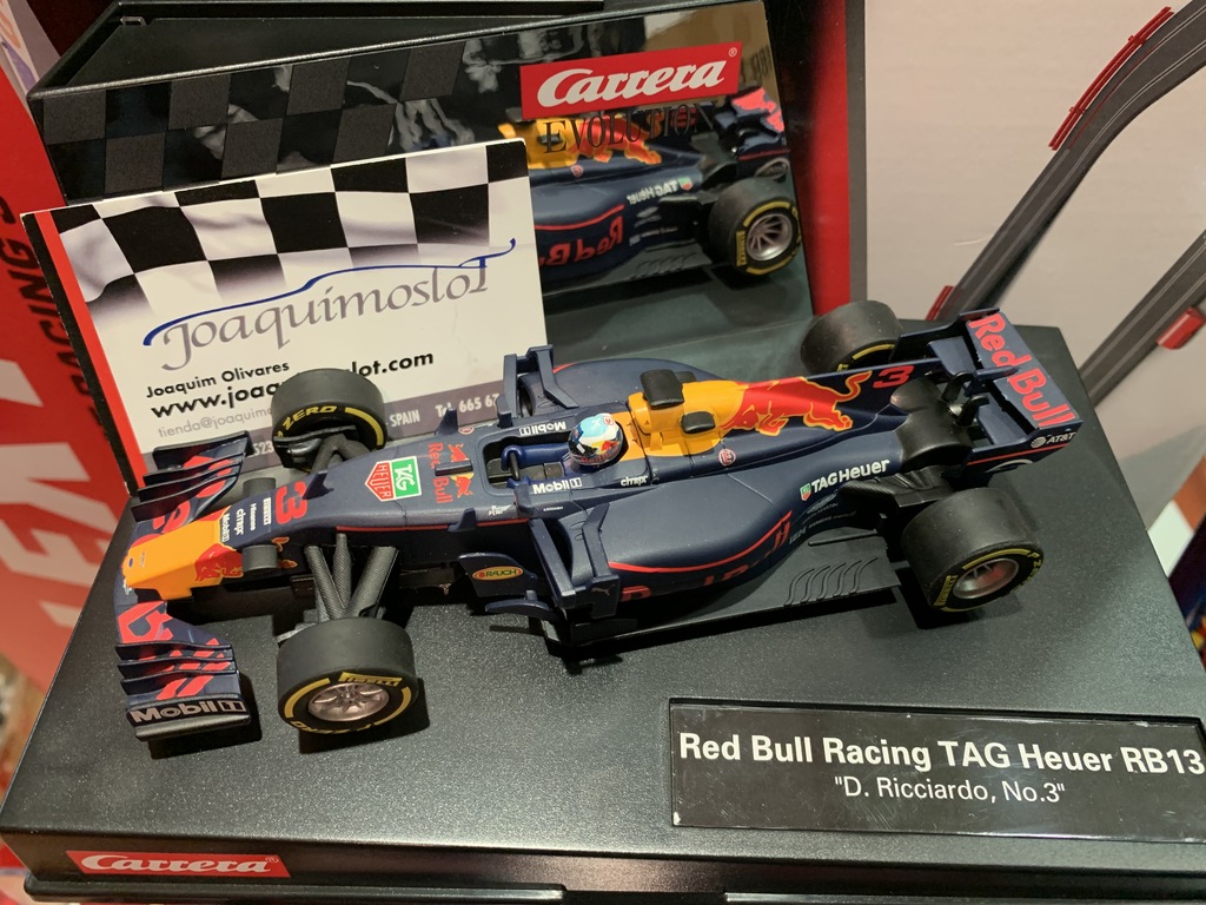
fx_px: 906
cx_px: 603
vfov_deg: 53.1
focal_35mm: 26
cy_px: 452
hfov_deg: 67.3
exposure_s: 1/50
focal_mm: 4.25
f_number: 1.8
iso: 250
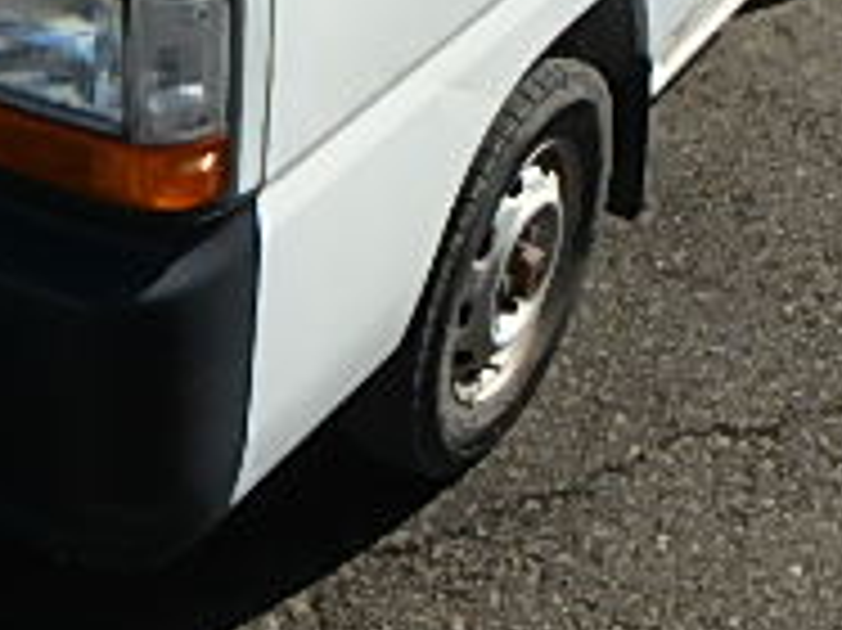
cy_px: -180
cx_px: 194
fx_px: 1750
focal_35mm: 72
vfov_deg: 19.0
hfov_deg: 26.6
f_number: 6
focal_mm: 3.7
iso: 125
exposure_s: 1/500
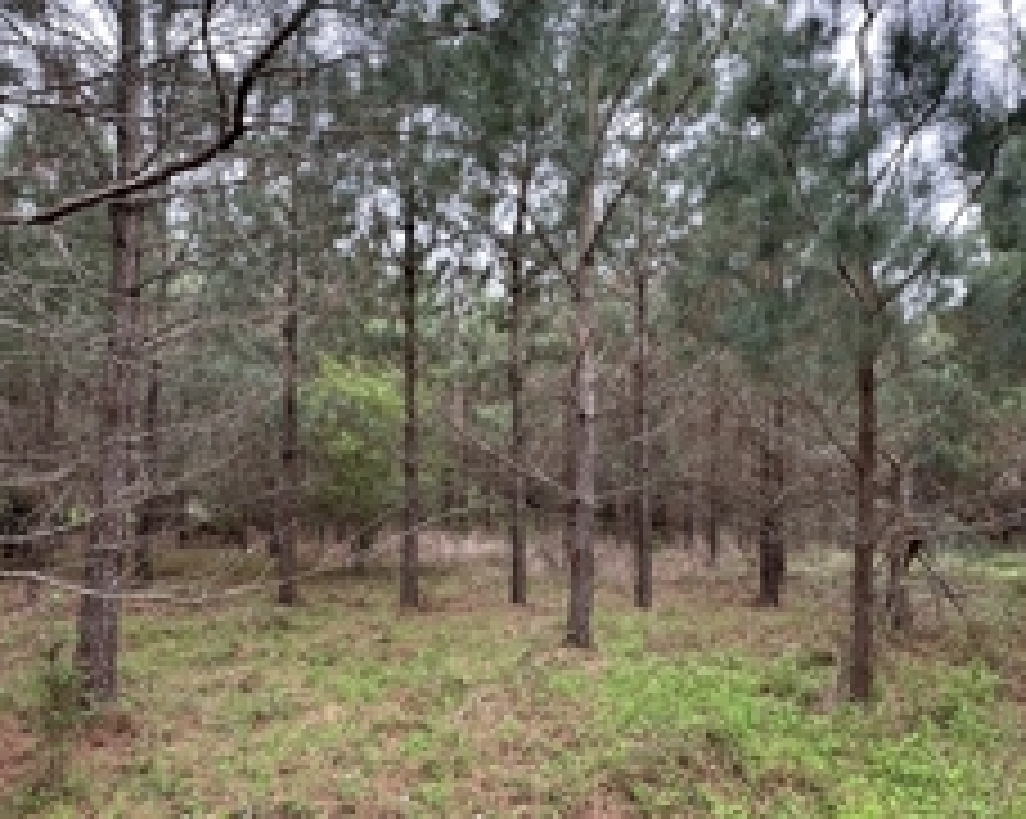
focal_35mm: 24
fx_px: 728
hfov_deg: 70.3
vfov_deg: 58.5
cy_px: 464
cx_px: 518
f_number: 2.2
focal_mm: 2.22
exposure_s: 1/99
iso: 40
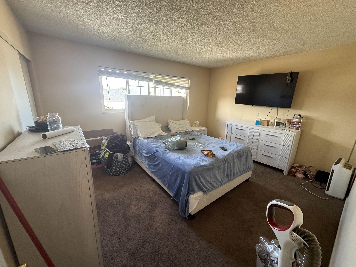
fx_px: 144
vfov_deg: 85.7
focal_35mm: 14
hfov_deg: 102.1
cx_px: 178
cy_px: 134
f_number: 2.2
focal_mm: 2.22
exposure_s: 1/60
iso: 250
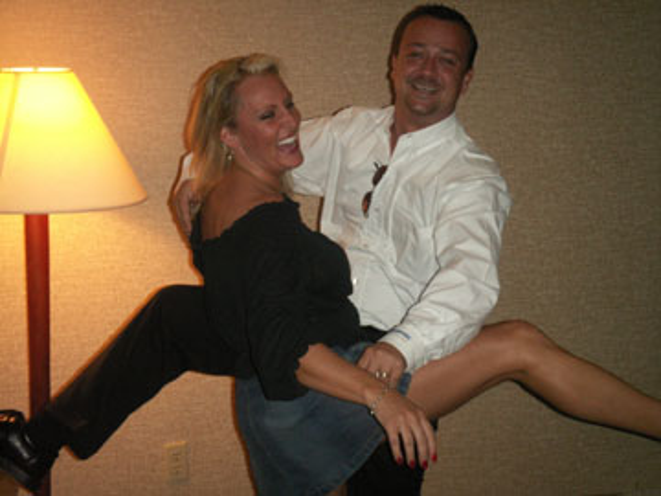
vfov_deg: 21.3
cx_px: 330
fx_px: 1318
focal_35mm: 69
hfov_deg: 28.2
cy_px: 248
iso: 160
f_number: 3.5
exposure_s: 1/40
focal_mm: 14.5
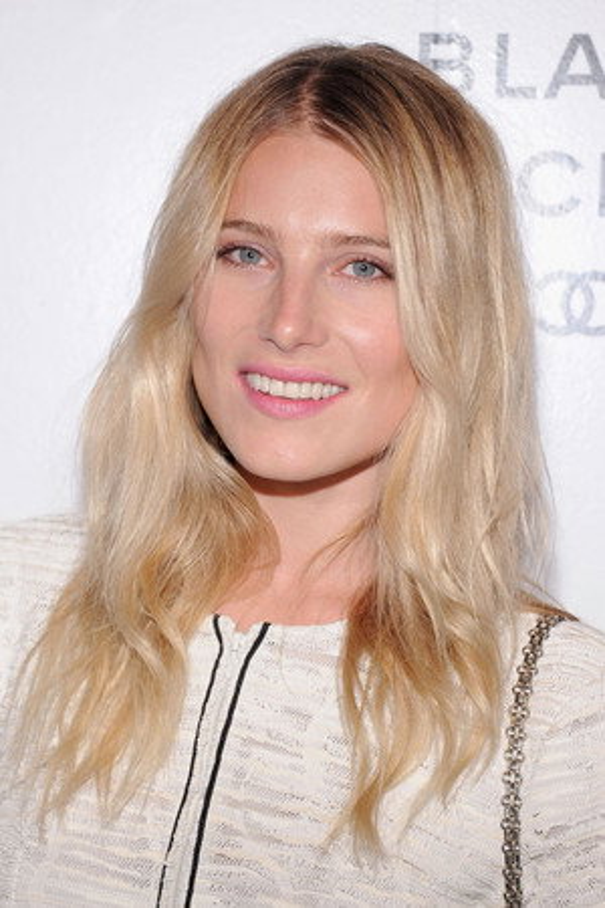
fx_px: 3403
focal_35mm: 135
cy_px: 454
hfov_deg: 10.2
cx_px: 302
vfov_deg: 15.2
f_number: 8
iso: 320
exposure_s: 1/250
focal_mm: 135
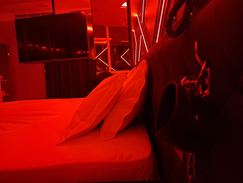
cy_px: 92
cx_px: 122
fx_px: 161
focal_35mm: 23
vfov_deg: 58.9
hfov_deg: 73.9
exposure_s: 1/14
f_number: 1.8
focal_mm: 5.54
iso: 1250
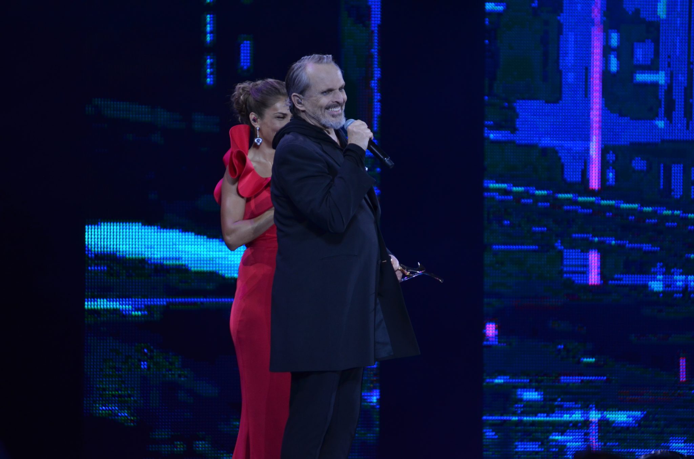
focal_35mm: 300
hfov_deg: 6.9
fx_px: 5771
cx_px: 347
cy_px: 230
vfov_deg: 4.6
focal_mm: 200
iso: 800
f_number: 5.6
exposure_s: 1/125
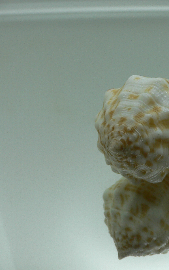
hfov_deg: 25.1
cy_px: 134
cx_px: 152
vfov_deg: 40.3
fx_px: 368
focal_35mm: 50
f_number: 2.8
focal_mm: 4.6
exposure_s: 1/100
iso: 80
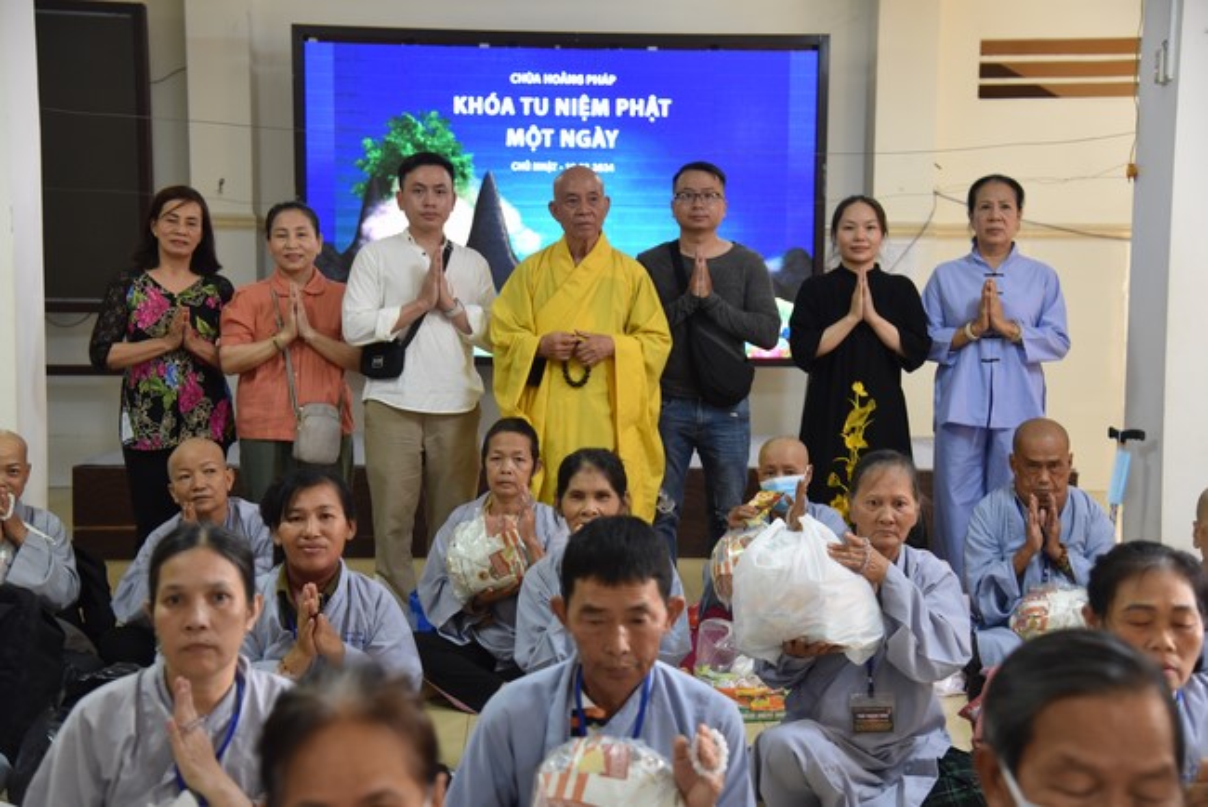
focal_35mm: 55
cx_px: 604
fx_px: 1846
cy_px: 404
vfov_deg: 24.6
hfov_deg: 36.2
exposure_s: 1/60
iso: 2200
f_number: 4
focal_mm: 55
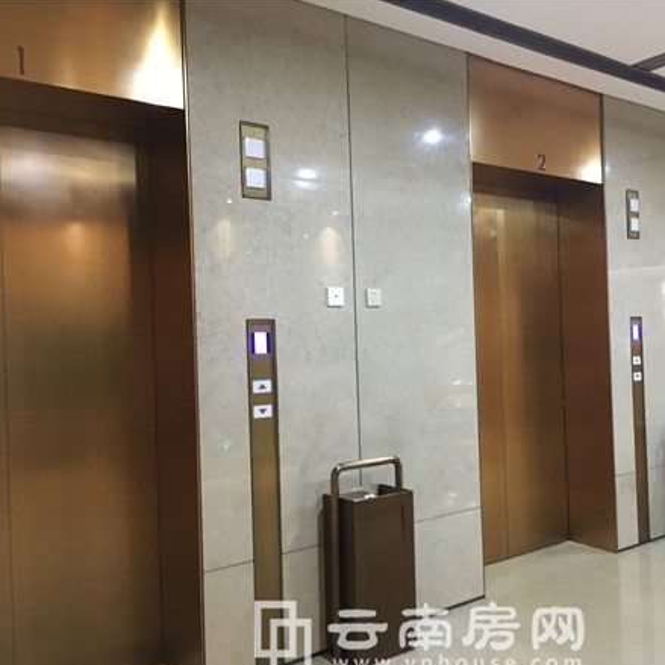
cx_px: 442
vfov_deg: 47.2
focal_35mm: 35
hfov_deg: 46.5
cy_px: 338
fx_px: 761
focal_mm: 4.15
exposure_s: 1/17
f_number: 2.2
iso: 400
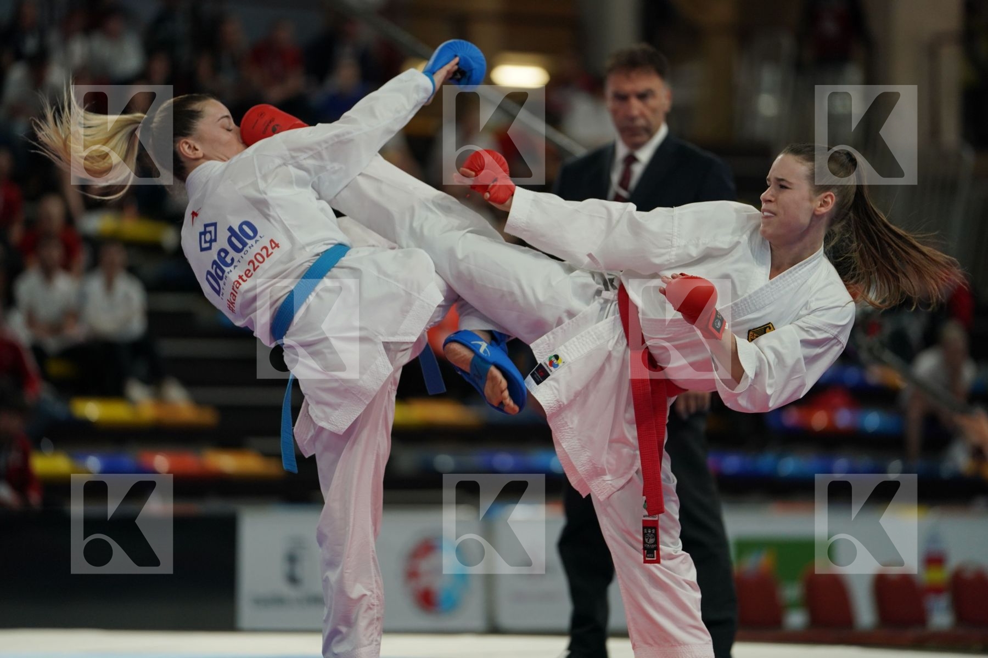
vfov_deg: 7.1
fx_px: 5324
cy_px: 329
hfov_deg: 10.6
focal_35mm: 194
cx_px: 494
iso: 1250
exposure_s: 1/1000
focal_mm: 194
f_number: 2.8
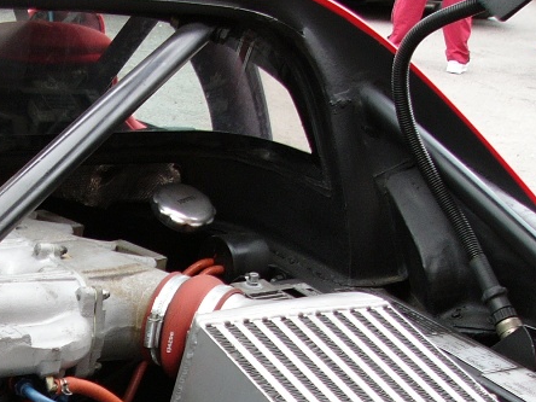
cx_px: -36
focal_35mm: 83
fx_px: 1285
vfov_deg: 17.3
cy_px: 424
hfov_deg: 22.4
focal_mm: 6
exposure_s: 1/60
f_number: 2.8
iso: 75
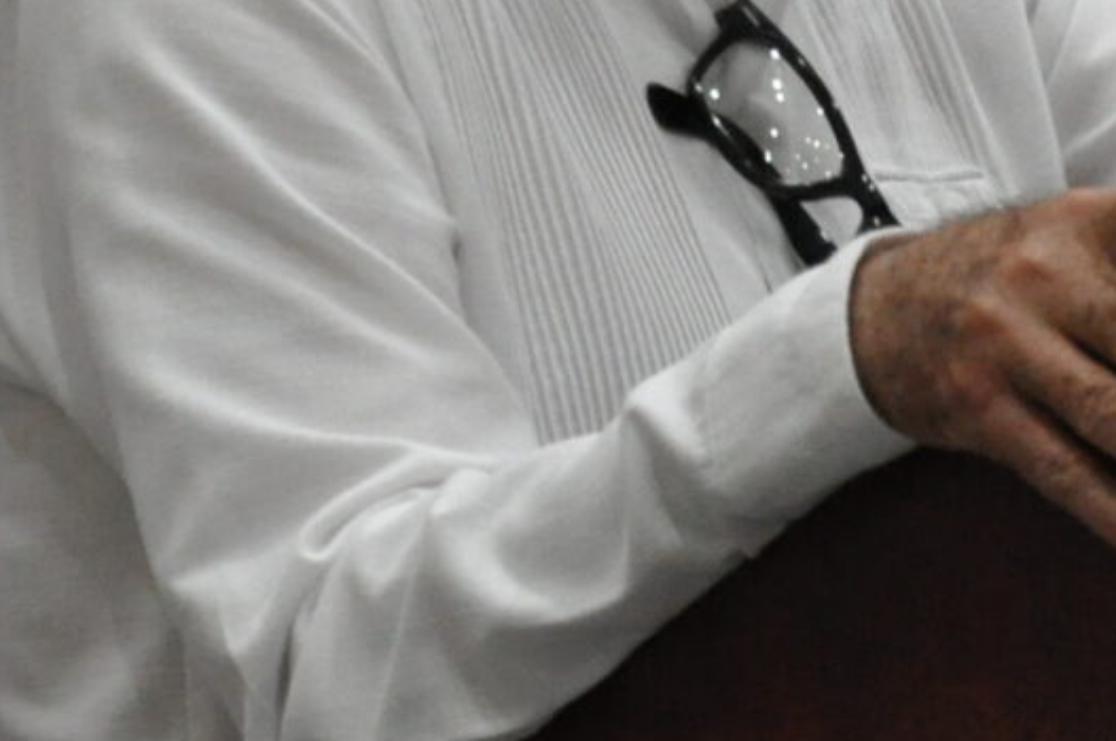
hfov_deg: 2.7
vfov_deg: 1.8
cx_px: 587
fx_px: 23699
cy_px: 91
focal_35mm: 765
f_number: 5.6
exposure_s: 1/25
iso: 1600
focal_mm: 105
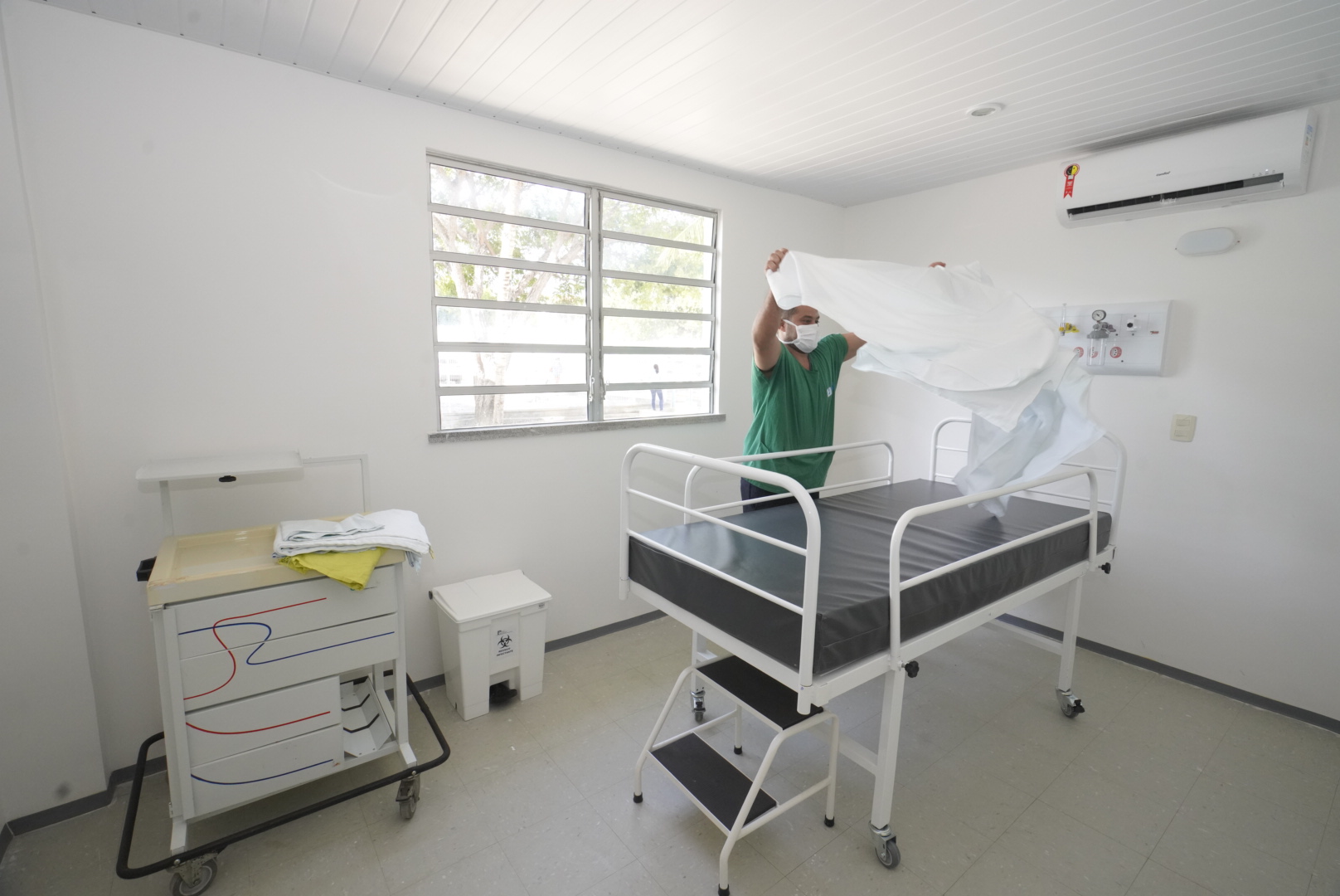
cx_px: 670
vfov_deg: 73.8
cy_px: 448
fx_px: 596
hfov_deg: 96.7
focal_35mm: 16
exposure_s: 1/160
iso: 3200
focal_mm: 16
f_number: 8
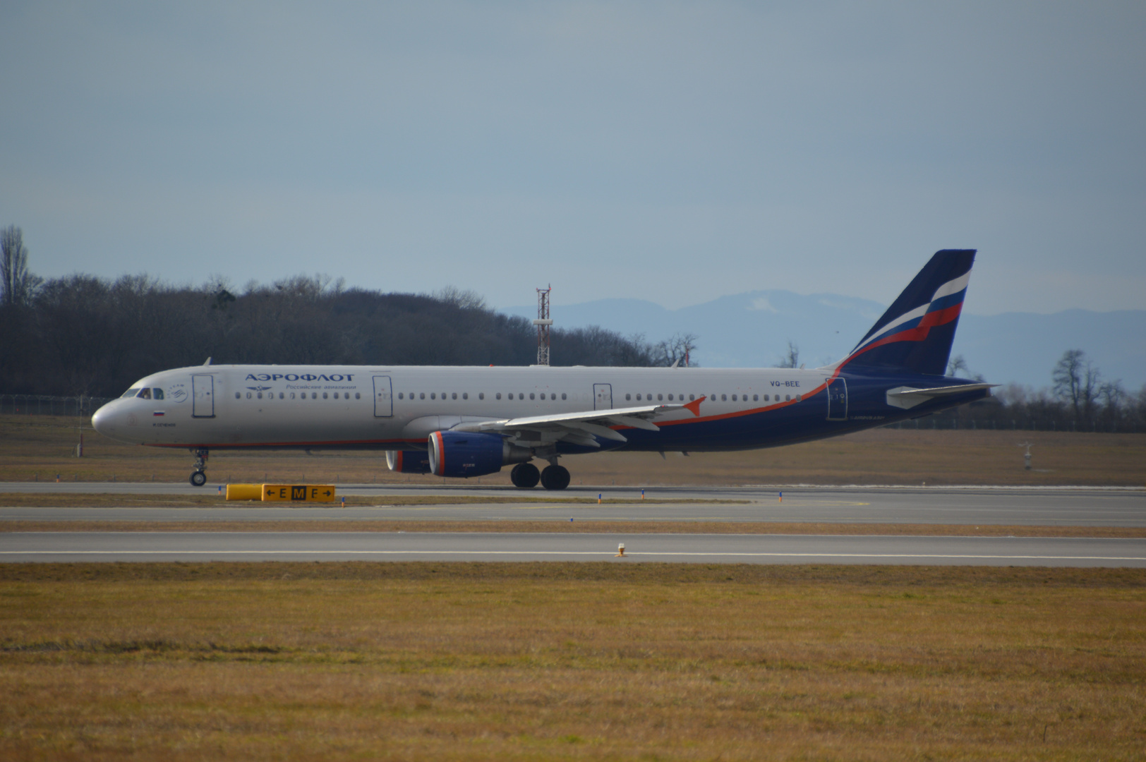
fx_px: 12882
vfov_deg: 3.4
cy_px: 381
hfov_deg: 5.1
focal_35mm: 405
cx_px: 573
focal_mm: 270
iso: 110
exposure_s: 1/500
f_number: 6.3
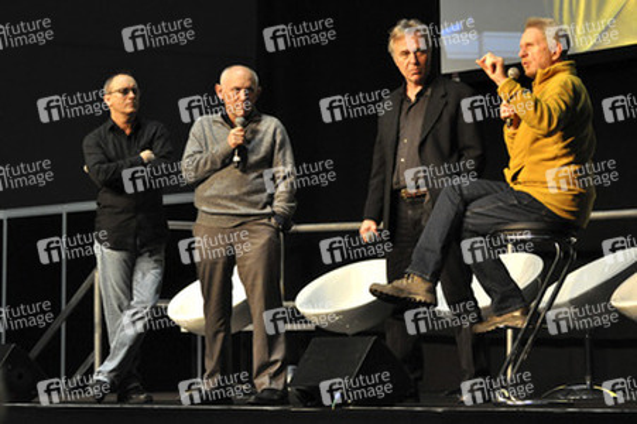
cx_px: 318
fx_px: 2599
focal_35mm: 147
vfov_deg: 9.3
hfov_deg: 14.0
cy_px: 212
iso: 2500
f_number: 5
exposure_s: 1/100
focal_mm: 98
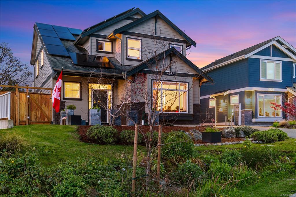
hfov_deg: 57.2
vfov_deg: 39.9
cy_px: 98
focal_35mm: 33
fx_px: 271
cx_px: 148
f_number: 8
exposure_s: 1/400
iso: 125
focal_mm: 33
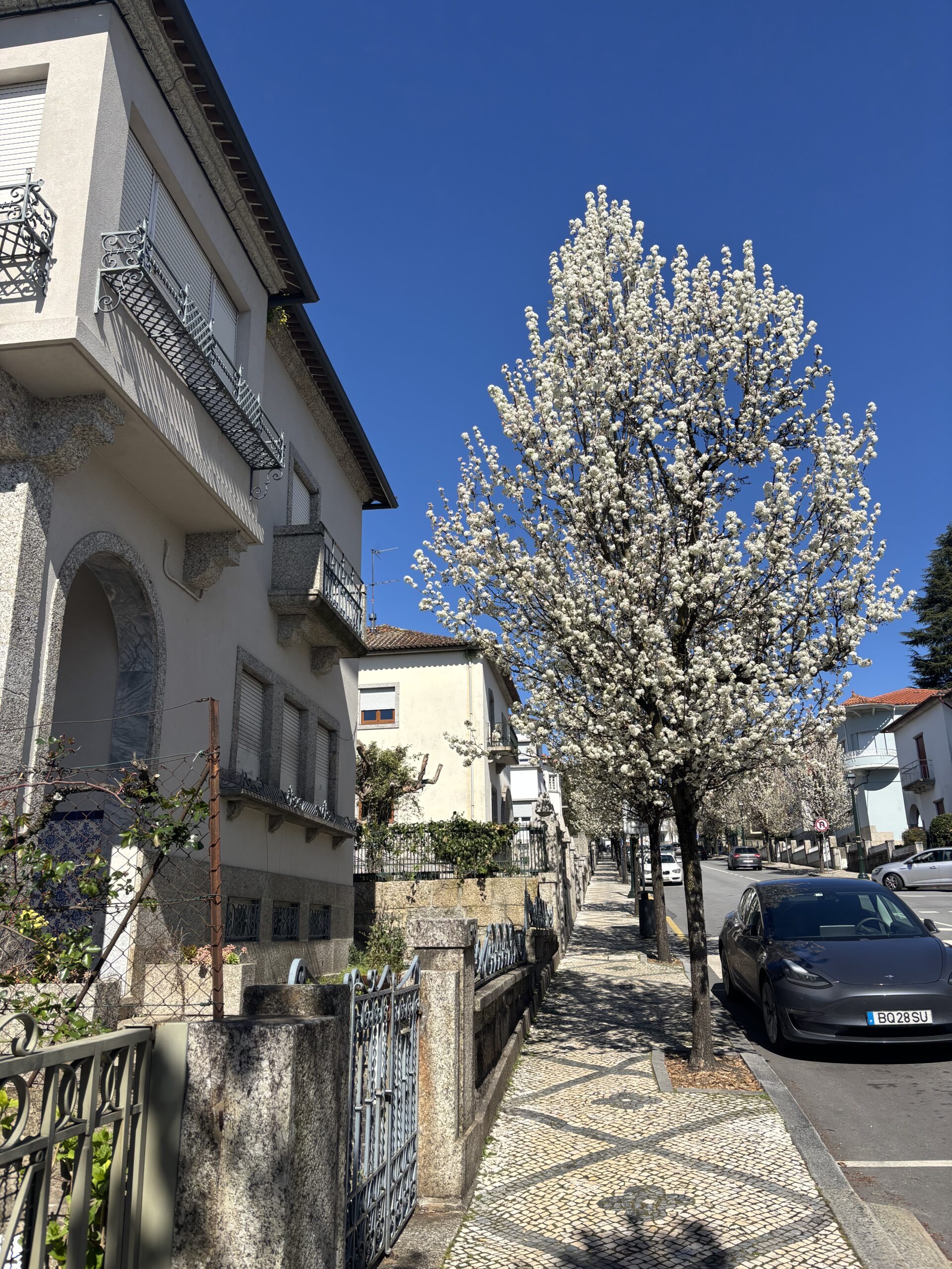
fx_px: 953
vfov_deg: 67.3
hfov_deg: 53.1
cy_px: 634
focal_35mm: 26
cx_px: 476
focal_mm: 5.96
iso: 50
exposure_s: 1/3413
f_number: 1.6
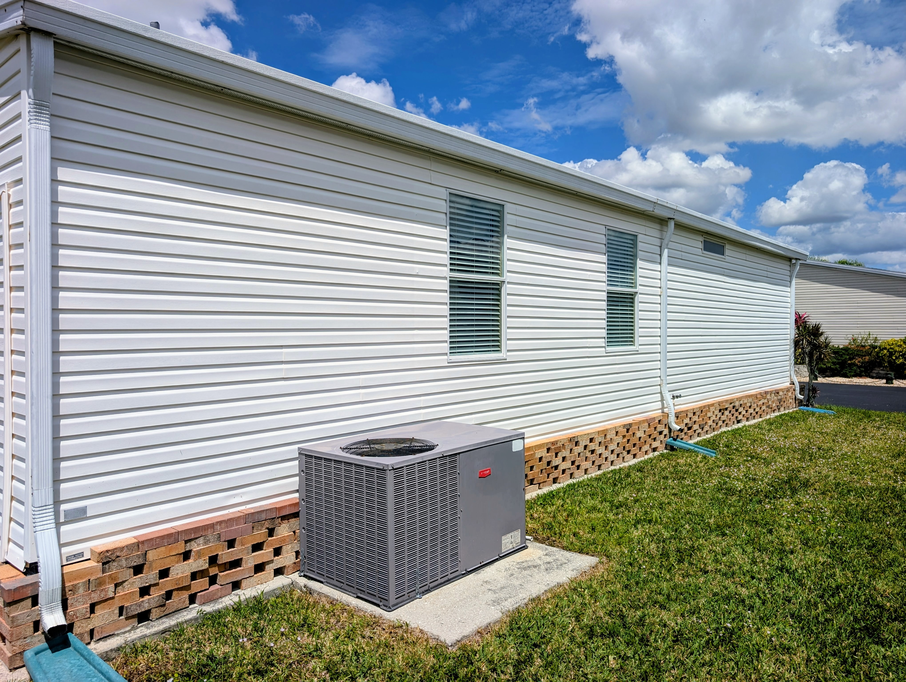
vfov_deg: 56.9
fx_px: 629
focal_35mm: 24
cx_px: 453
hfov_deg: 71.5
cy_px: 341
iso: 27
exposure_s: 1/2519
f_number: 1.68
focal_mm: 6.9
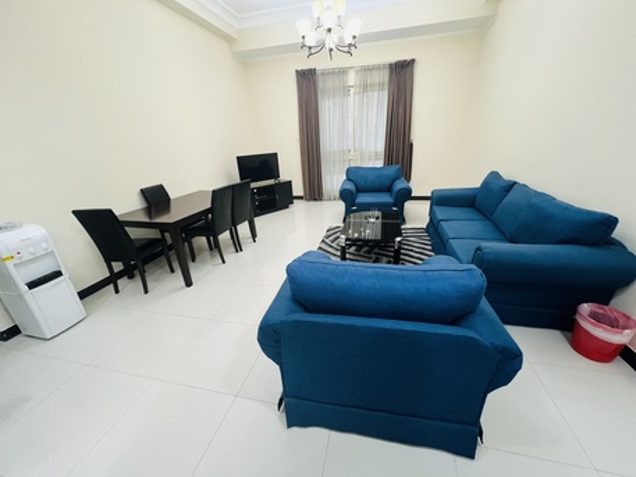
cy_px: 238
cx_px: 318
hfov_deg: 106.2
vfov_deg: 89.9
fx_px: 239
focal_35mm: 13
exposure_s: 1/50
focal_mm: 1.57
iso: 400
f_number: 1.8
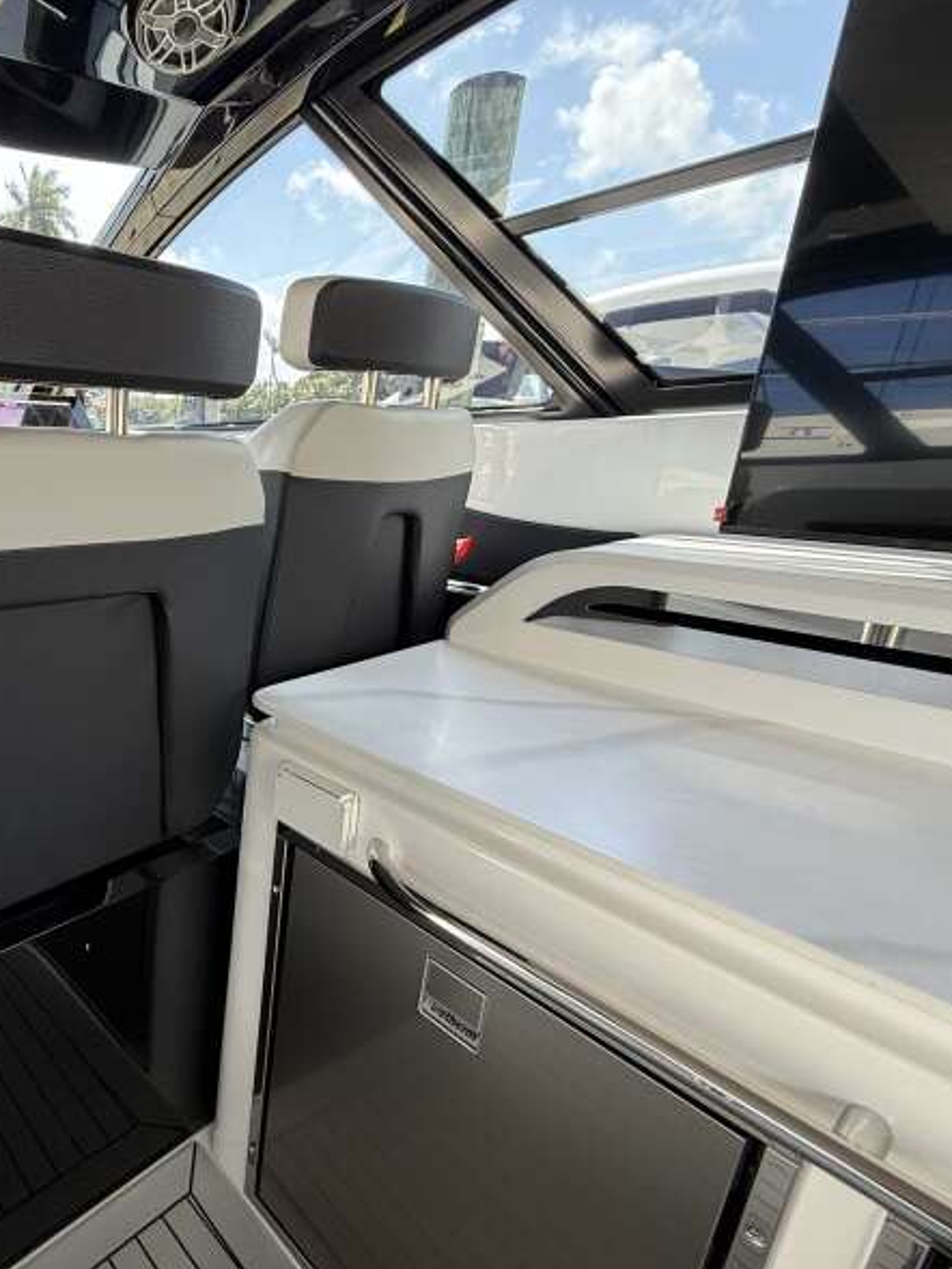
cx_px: 140
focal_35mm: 19
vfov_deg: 84.6
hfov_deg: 60.7
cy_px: 642
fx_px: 696
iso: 50
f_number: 2.2
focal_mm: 2.22
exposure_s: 1/114
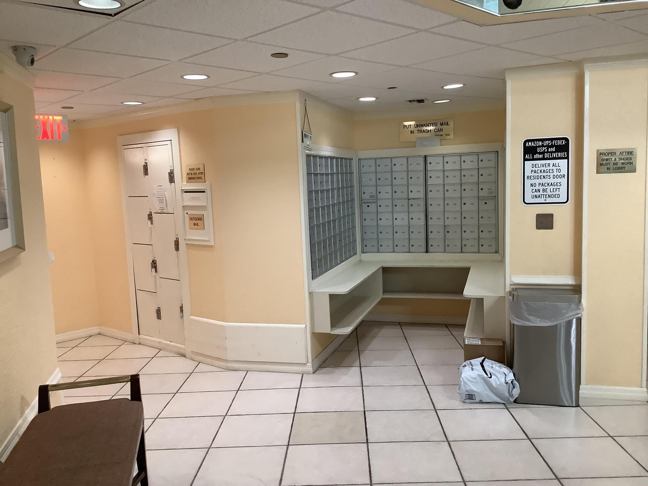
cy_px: 243
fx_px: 580
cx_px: 324
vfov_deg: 45.4
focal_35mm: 31
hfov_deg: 58.4
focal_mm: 3.3
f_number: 2.4
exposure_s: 1/60
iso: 200
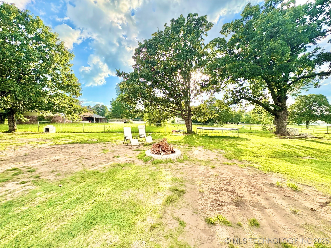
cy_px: 124
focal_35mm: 14
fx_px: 134
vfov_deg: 85.7
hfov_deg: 102.1
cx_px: 166
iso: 64
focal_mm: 2.22
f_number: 2.2
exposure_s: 1/858
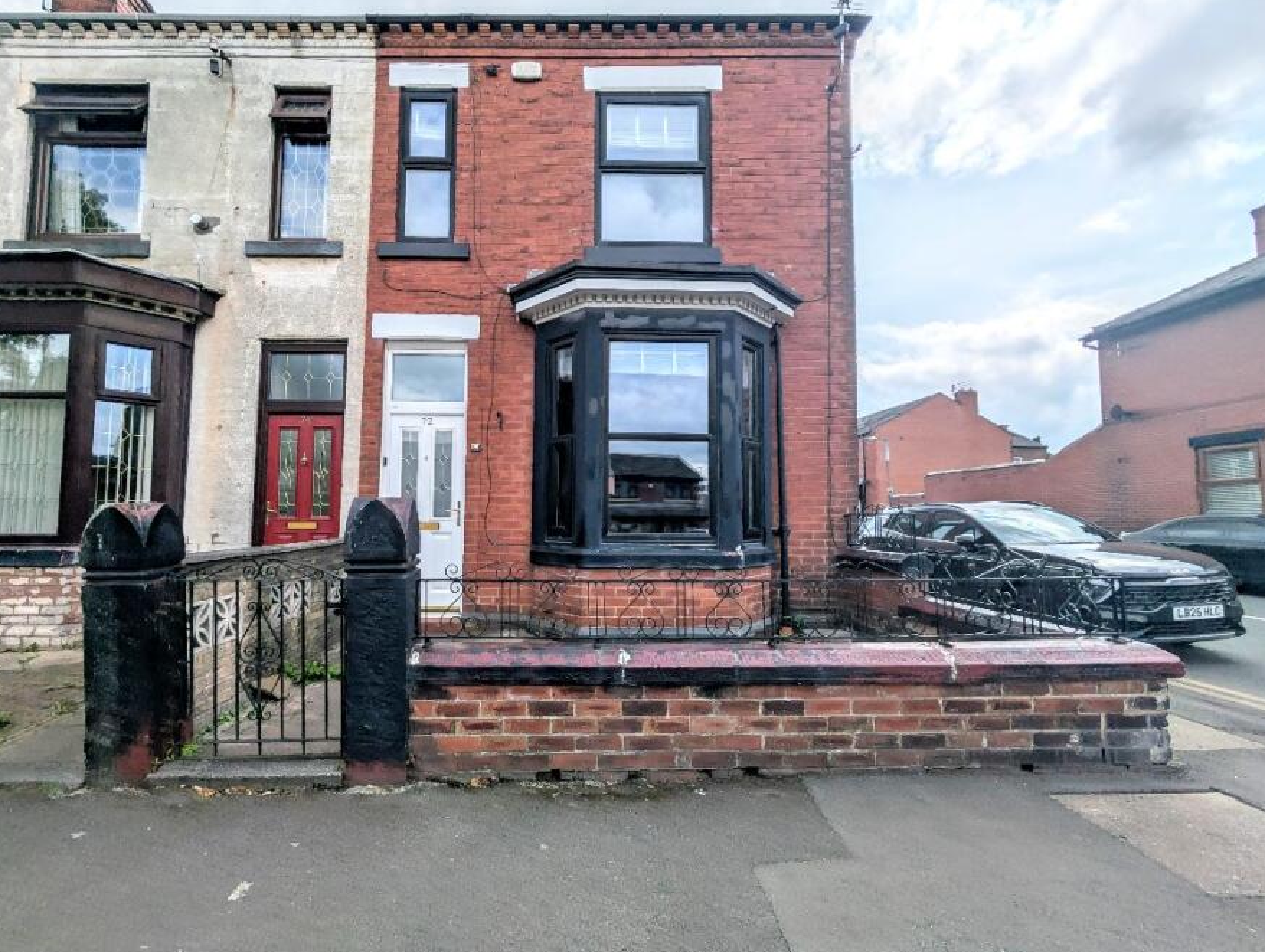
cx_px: 589
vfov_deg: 85.8
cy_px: 480
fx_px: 512
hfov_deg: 101.8
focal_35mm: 14
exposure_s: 1/8197
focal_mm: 2.02
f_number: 1.7
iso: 53
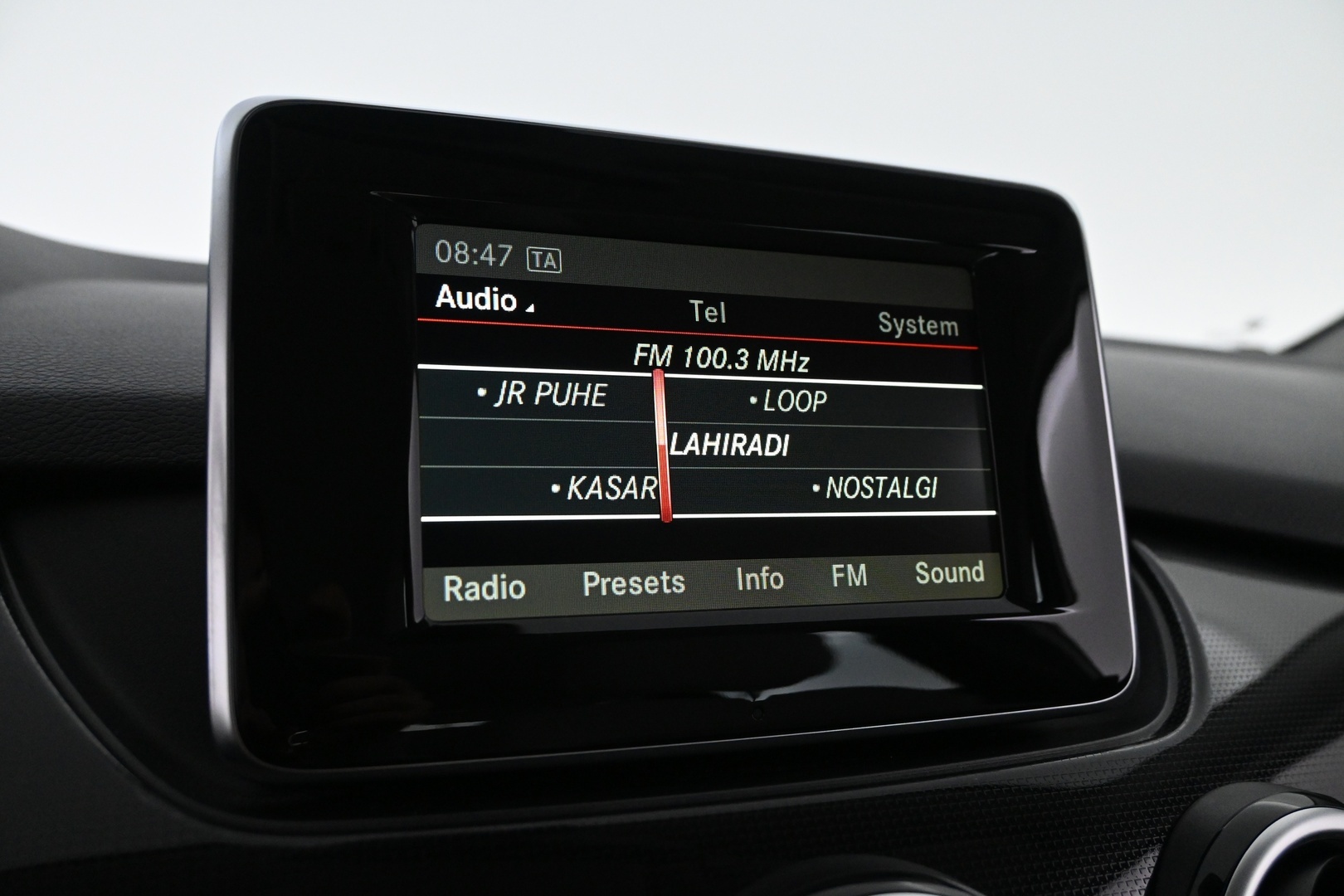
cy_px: 448
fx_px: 1148
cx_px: 672
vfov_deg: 42.6
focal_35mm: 31
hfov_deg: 60.7
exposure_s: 1/100
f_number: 5
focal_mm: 20.5
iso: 3200
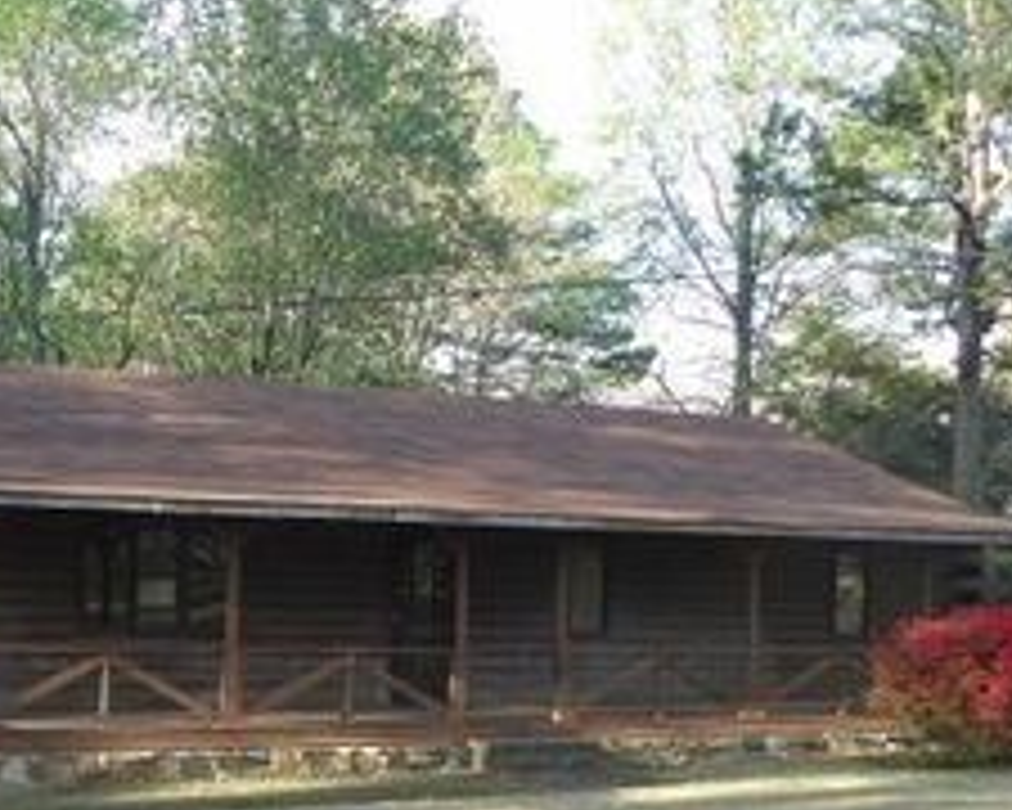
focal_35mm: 52
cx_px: 148
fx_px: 1557
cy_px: 655
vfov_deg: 28.5
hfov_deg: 34.5
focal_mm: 4.3
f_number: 2.8
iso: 100
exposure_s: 1/173
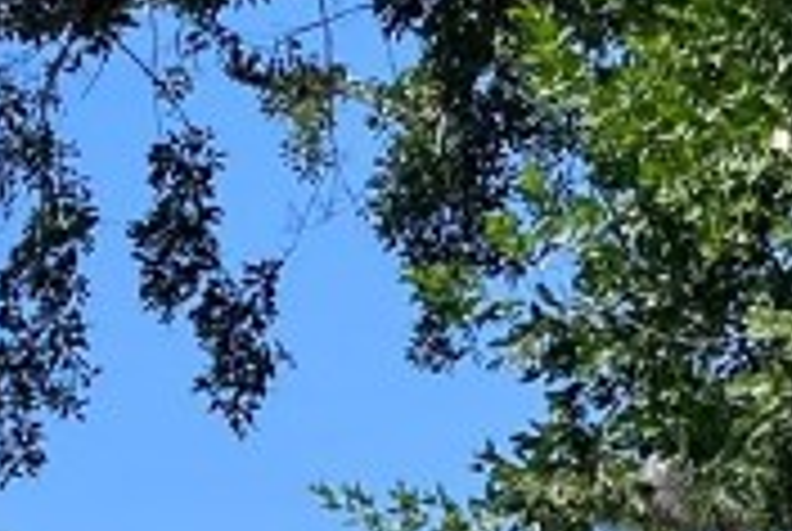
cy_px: 1143
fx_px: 3460
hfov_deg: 12.6
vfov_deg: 8.3
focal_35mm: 157
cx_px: -238
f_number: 1.6
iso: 50
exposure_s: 1/4149
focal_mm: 5.1
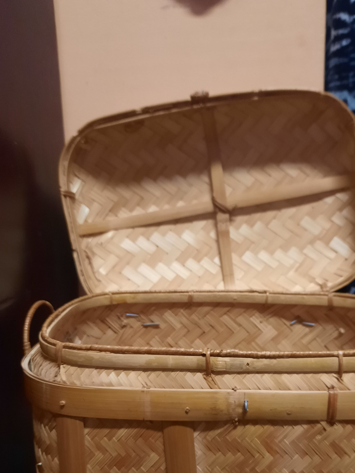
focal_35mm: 34
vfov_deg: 52.8
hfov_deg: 41.4
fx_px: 465
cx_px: 229
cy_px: 320
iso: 400
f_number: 2
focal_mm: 4.6
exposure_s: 1/25
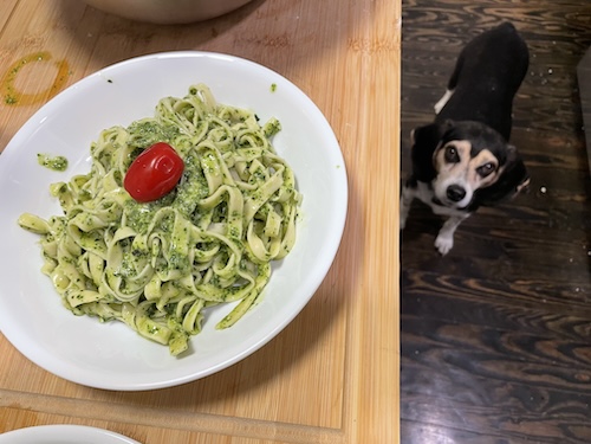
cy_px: 222
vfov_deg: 53.1
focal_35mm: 26
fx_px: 444
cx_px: 296
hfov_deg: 67.3
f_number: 1.6
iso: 100
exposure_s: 1/60
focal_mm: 4.2
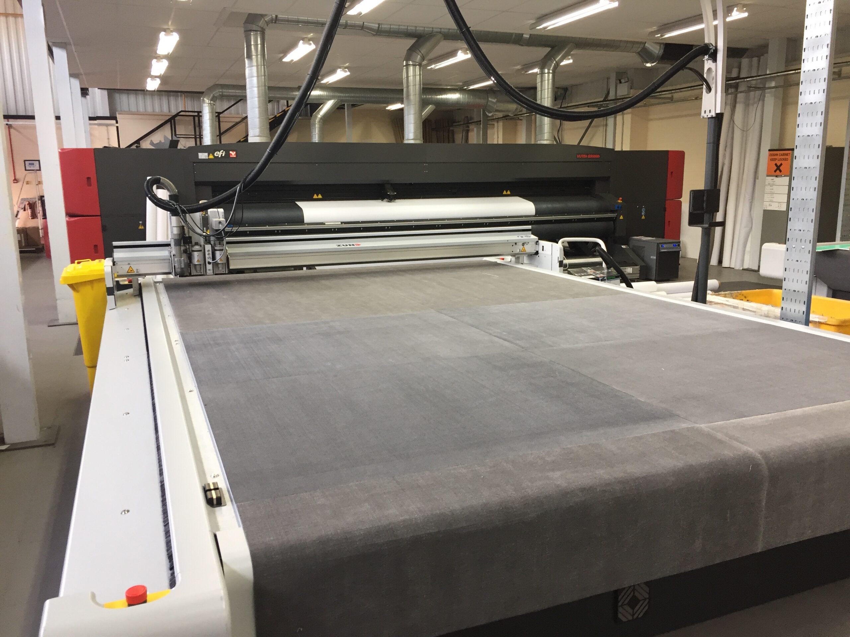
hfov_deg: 61.7
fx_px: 712
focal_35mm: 29
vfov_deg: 48.2
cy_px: 318
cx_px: 425
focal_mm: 4.15
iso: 40
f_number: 2.2
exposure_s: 1/33
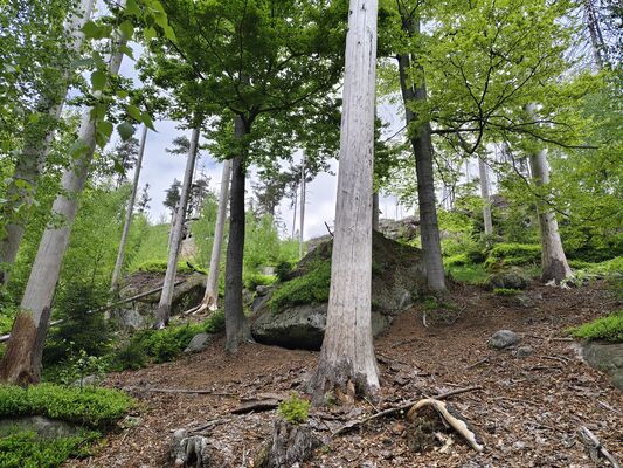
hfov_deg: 71.6
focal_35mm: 24
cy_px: 234
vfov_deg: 56.8
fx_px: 432
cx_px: 312
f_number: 1.88
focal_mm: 5.56
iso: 72
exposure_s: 1/240
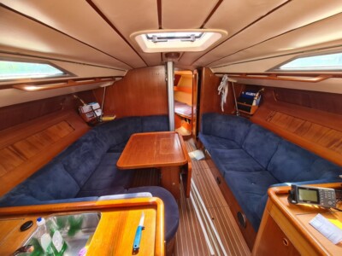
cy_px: 128
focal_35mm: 13
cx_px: 171
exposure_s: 1/50
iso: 125
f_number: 2.2
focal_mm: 2.2
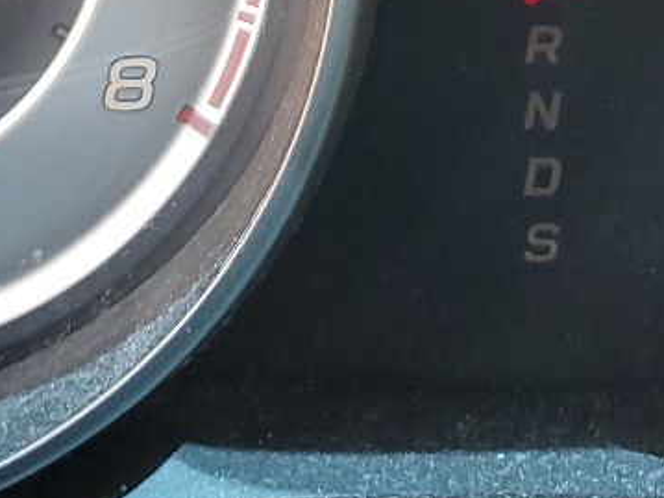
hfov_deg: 16.9
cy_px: -333
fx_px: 2224
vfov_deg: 12.0
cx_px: 466
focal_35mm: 116
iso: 65
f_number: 1.5
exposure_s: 1/120
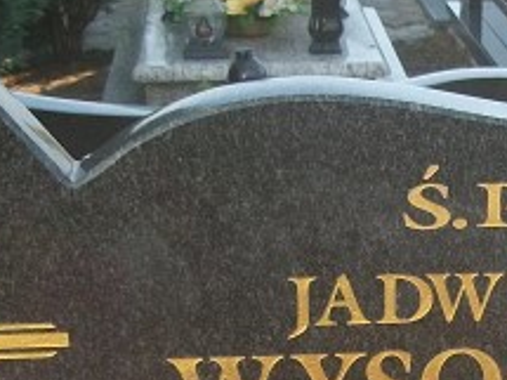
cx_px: 493
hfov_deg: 18.0
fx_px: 1566
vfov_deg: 13.5
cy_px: 432
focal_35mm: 107
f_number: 2.7
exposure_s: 1/200
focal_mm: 6
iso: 80
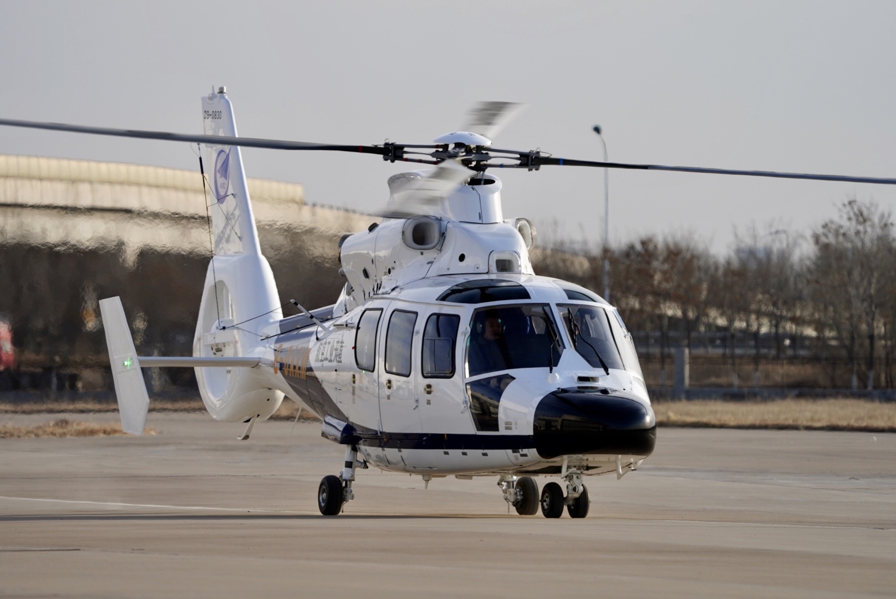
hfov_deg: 5.8
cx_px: 448
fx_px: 8792
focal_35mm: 353
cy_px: 300
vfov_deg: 3.9
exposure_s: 1/1000
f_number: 5.6
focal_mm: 353
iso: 320
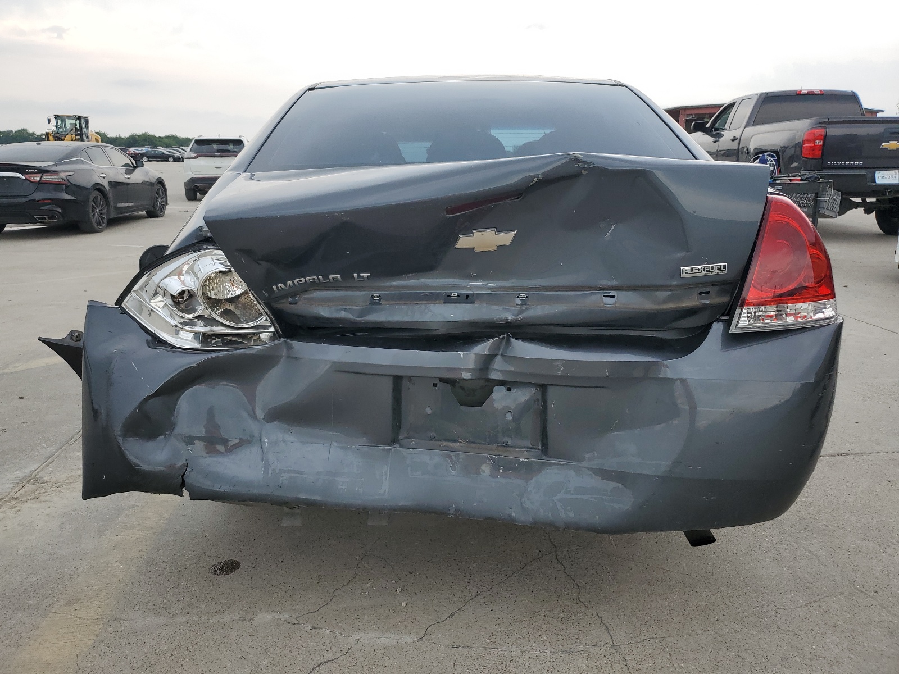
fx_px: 675
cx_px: 450
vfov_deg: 53.1
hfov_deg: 67.3
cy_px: 337
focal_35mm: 26
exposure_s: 1/769
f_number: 1.5
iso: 50
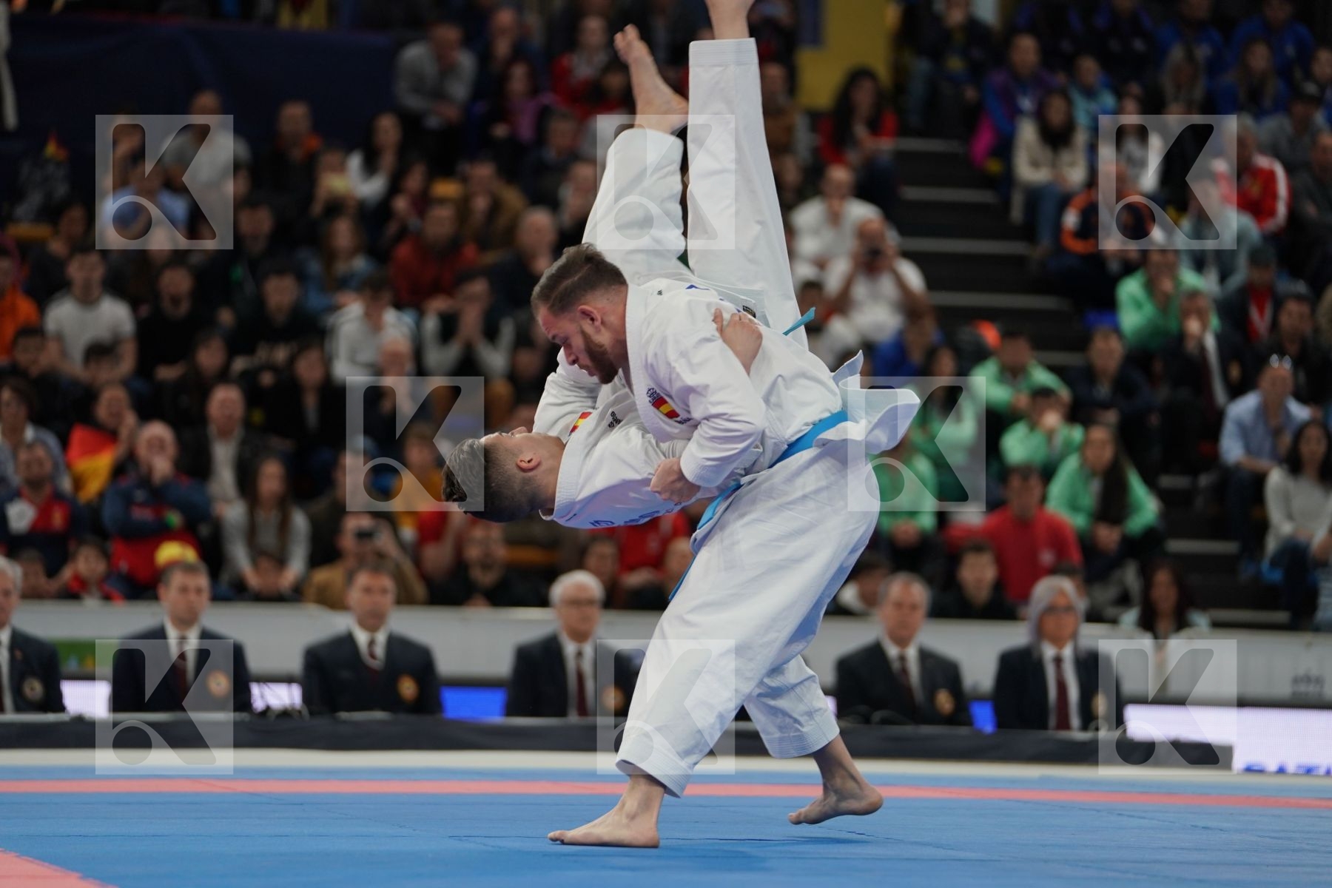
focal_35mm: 156
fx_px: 5772
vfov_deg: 8.8
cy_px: 444
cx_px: 666
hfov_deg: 13.2
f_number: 2.8
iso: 800
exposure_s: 1/500
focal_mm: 156
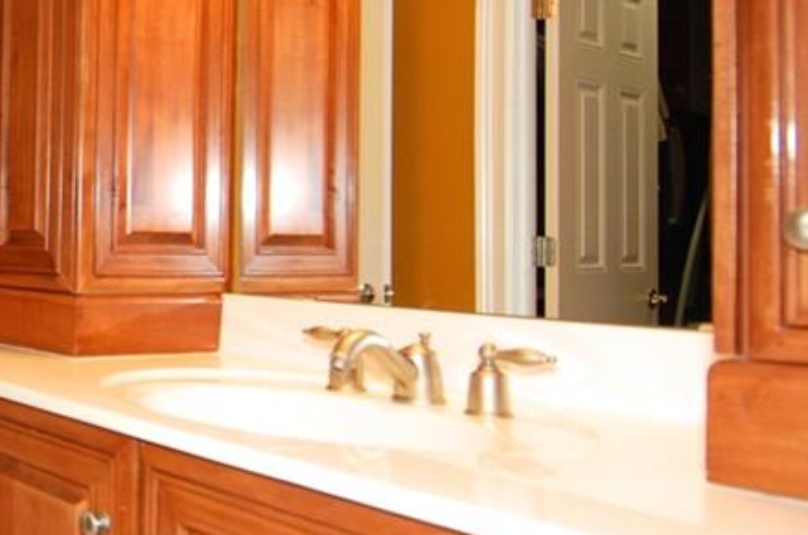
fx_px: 941
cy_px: 222
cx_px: -85
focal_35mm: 42
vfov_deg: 31.7
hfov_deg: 38.4
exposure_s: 1/60
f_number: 4
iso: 400
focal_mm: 12
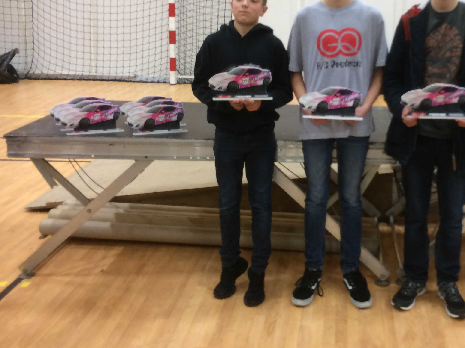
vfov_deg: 30.4
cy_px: 93
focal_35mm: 47
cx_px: 343
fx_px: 631
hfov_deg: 39.5
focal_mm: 4.15
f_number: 2.2
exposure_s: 1/33
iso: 100
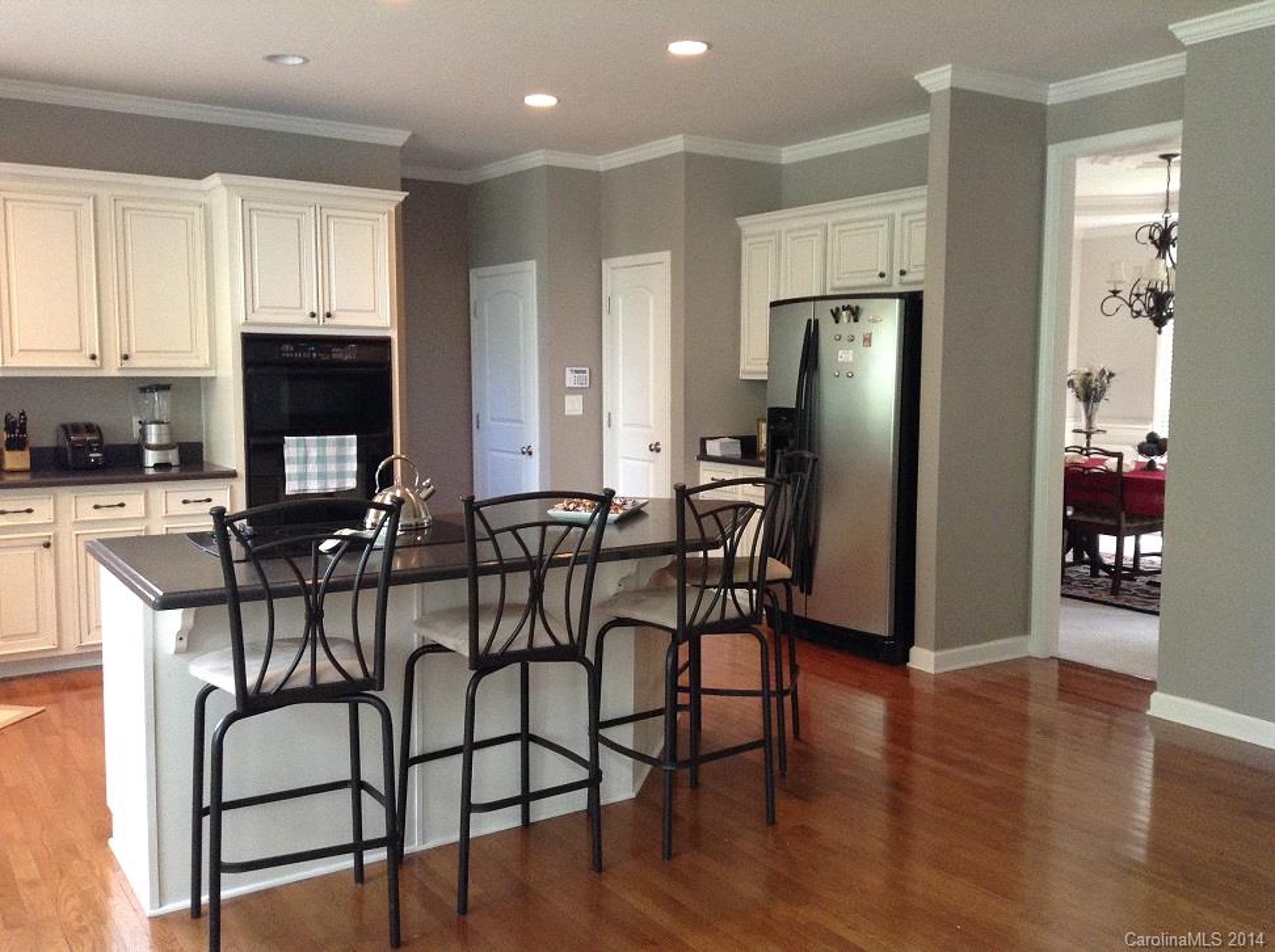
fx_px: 1214
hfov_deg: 55.4
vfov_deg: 42.8
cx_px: 638
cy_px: 476
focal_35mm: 33
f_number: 2.4
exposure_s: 1/24
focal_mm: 3.3
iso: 160
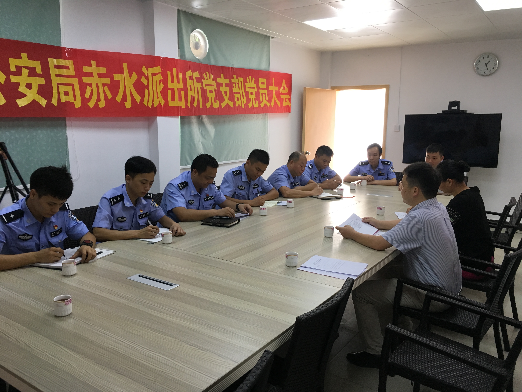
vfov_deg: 48.2
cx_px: 261
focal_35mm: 29
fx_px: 437
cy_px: 196
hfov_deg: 61.7
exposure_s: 1/33
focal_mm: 4.15
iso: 64
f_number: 2.2
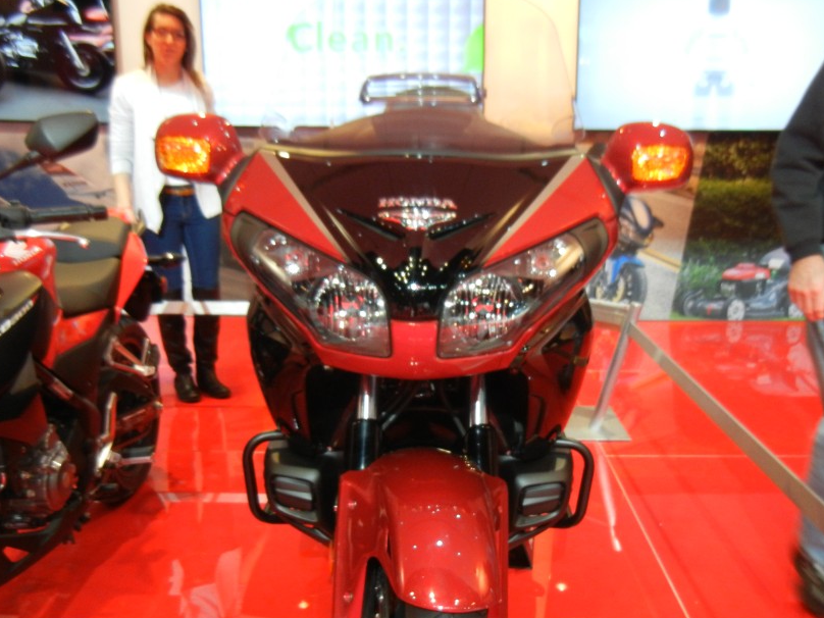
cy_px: 348
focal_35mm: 38
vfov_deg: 37.7
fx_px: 905
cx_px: 445
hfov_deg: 48.9
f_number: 3.5
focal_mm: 5.4
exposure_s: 1/36.5
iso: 400
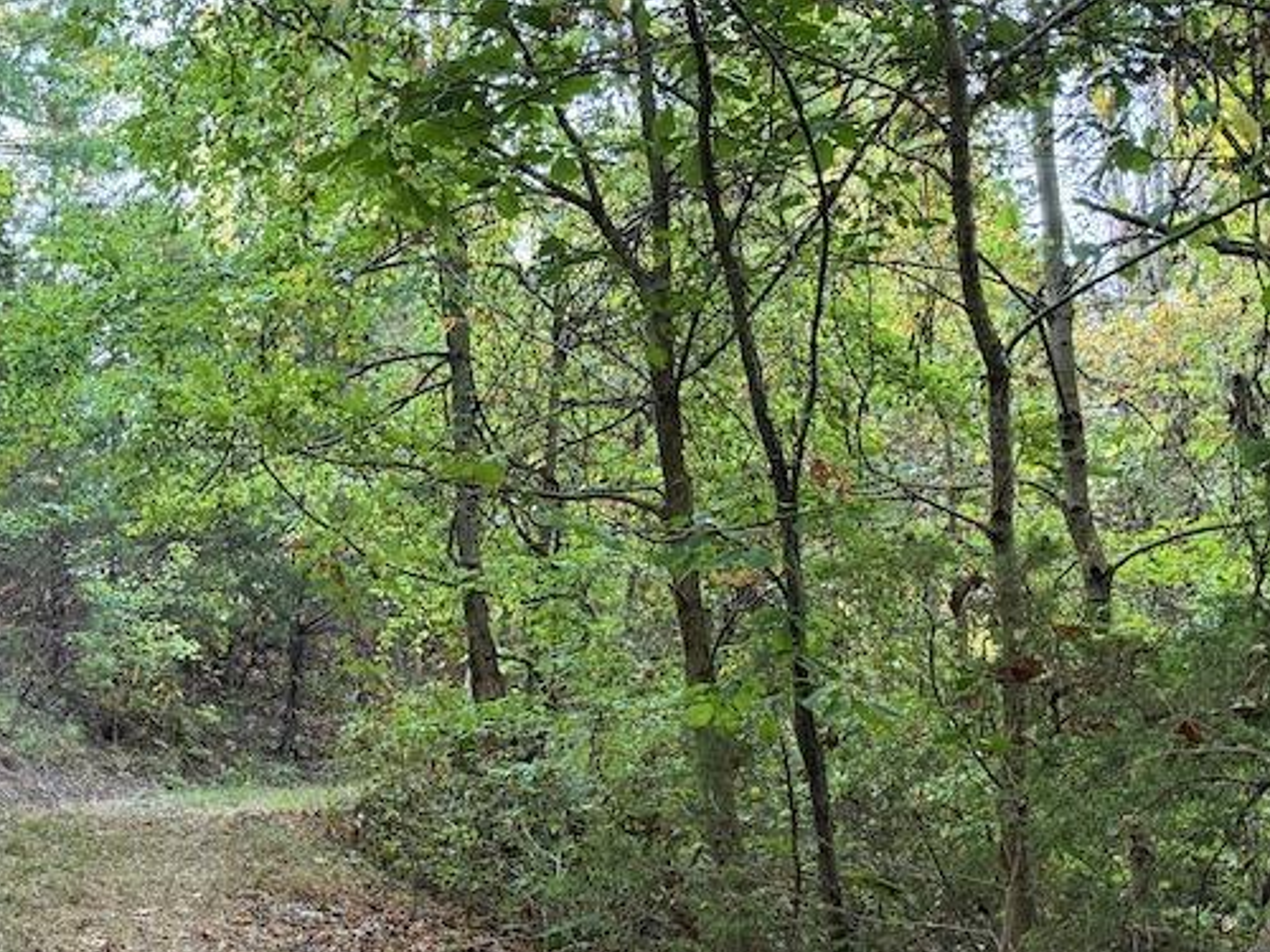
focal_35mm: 48
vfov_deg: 29.7
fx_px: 1761
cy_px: 726
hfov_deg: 36.6
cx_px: 71
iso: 200
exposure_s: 1/121
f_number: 1.78
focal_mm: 6.76
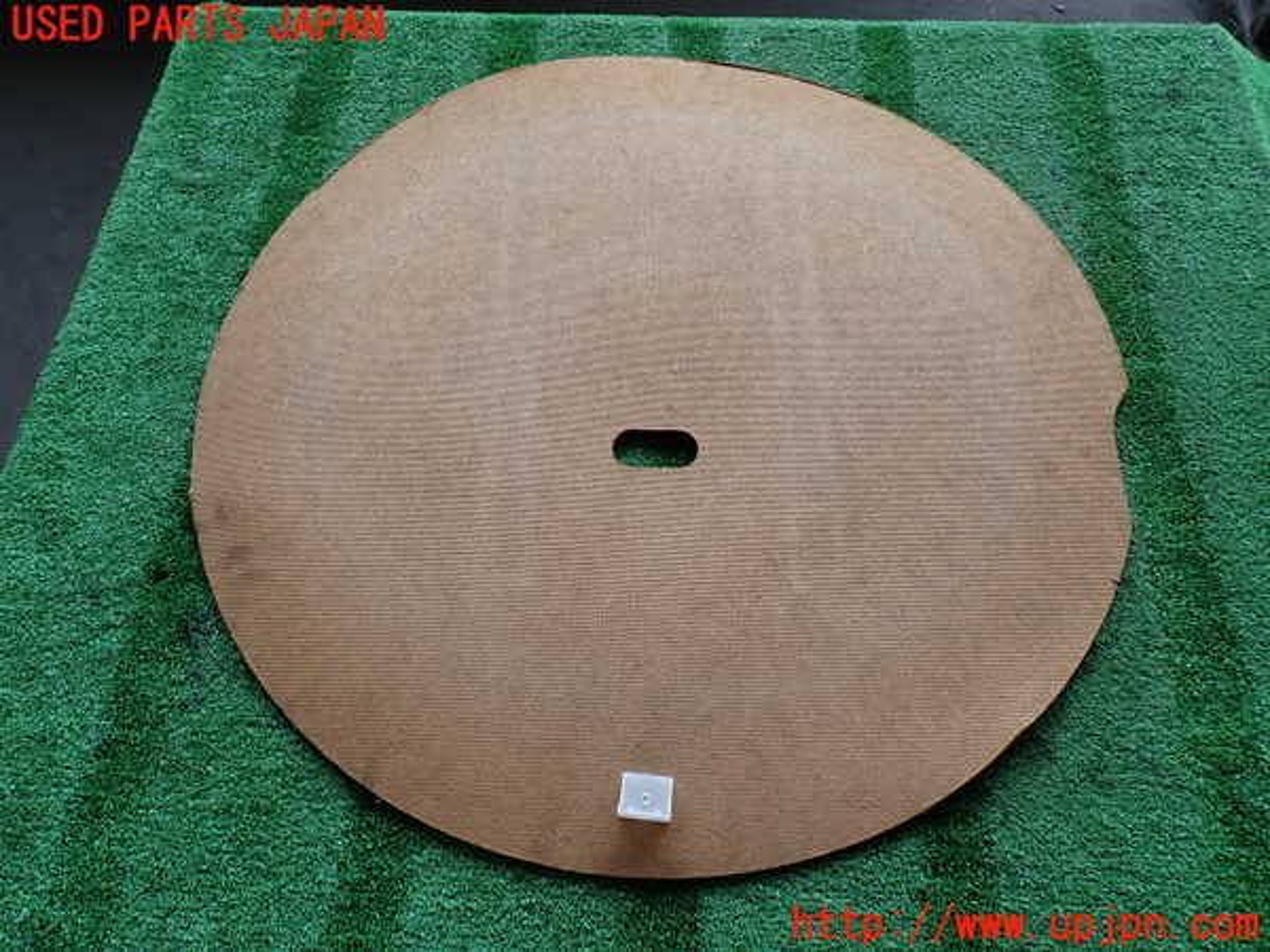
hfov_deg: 69.4
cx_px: 635
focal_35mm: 25
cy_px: 476
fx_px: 917
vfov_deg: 54.9
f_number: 2.8
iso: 100
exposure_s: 1/100
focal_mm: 4.5
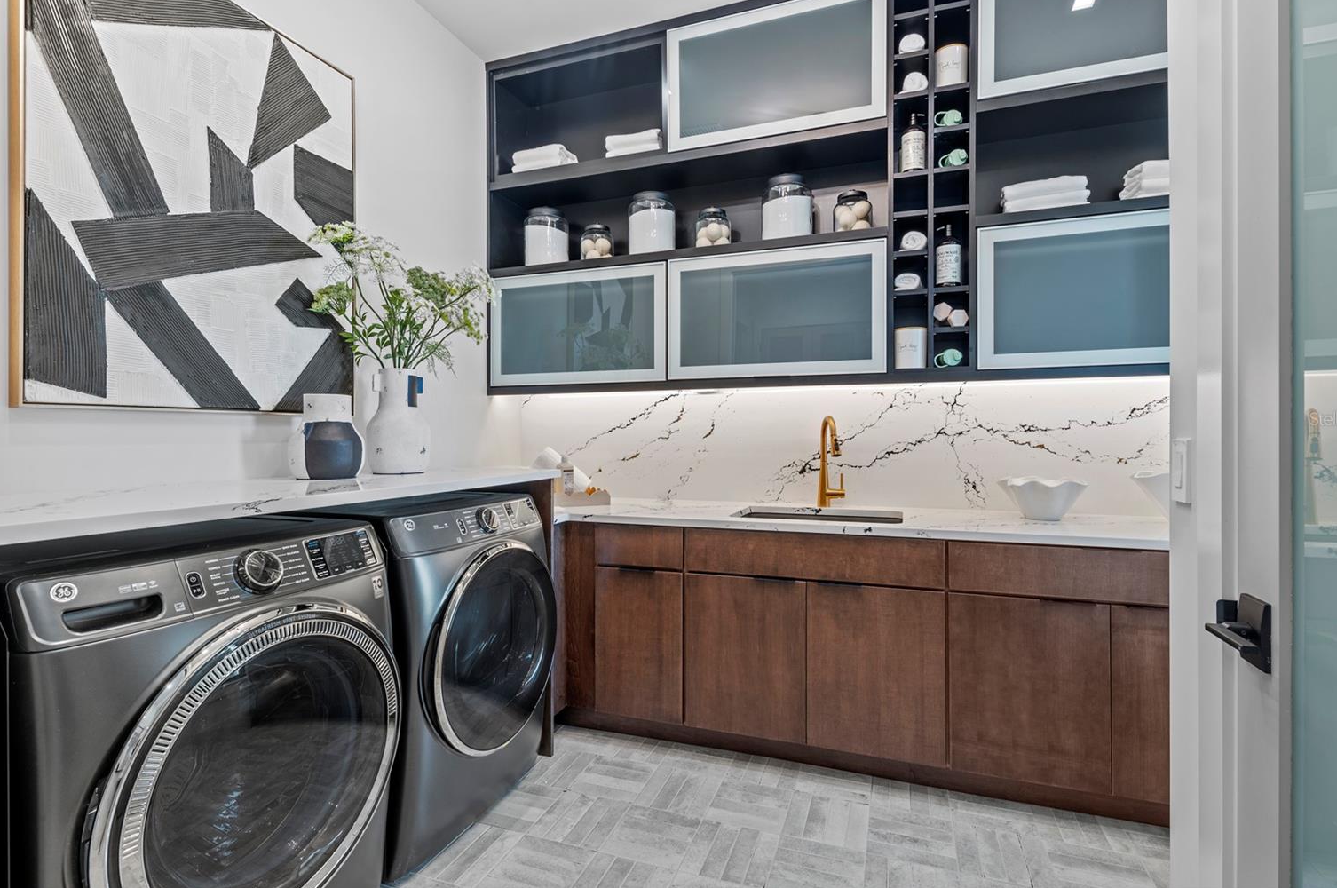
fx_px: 631
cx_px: 678
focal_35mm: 17
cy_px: 419
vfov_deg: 70.2
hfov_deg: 93.3
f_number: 9
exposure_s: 1.3
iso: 200
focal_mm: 16
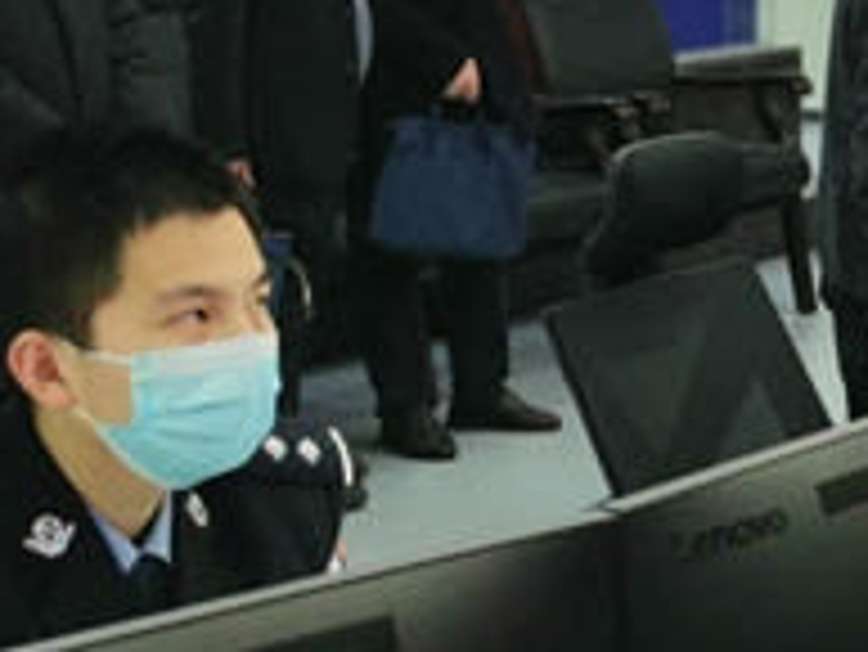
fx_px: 3362
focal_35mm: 134
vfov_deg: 10.7
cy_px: -272
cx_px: 1309
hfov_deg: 13.8
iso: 80
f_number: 1.6
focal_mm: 5.56
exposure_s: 1/100
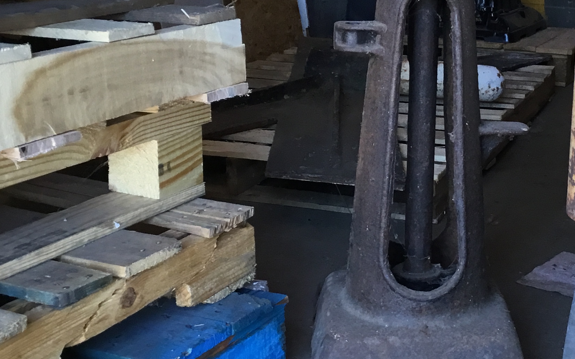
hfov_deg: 31.0
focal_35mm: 65
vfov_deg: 20.0
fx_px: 1019
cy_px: 125
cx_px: 435
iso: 32
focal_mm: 3.3
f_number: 2.4
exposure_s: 1/30
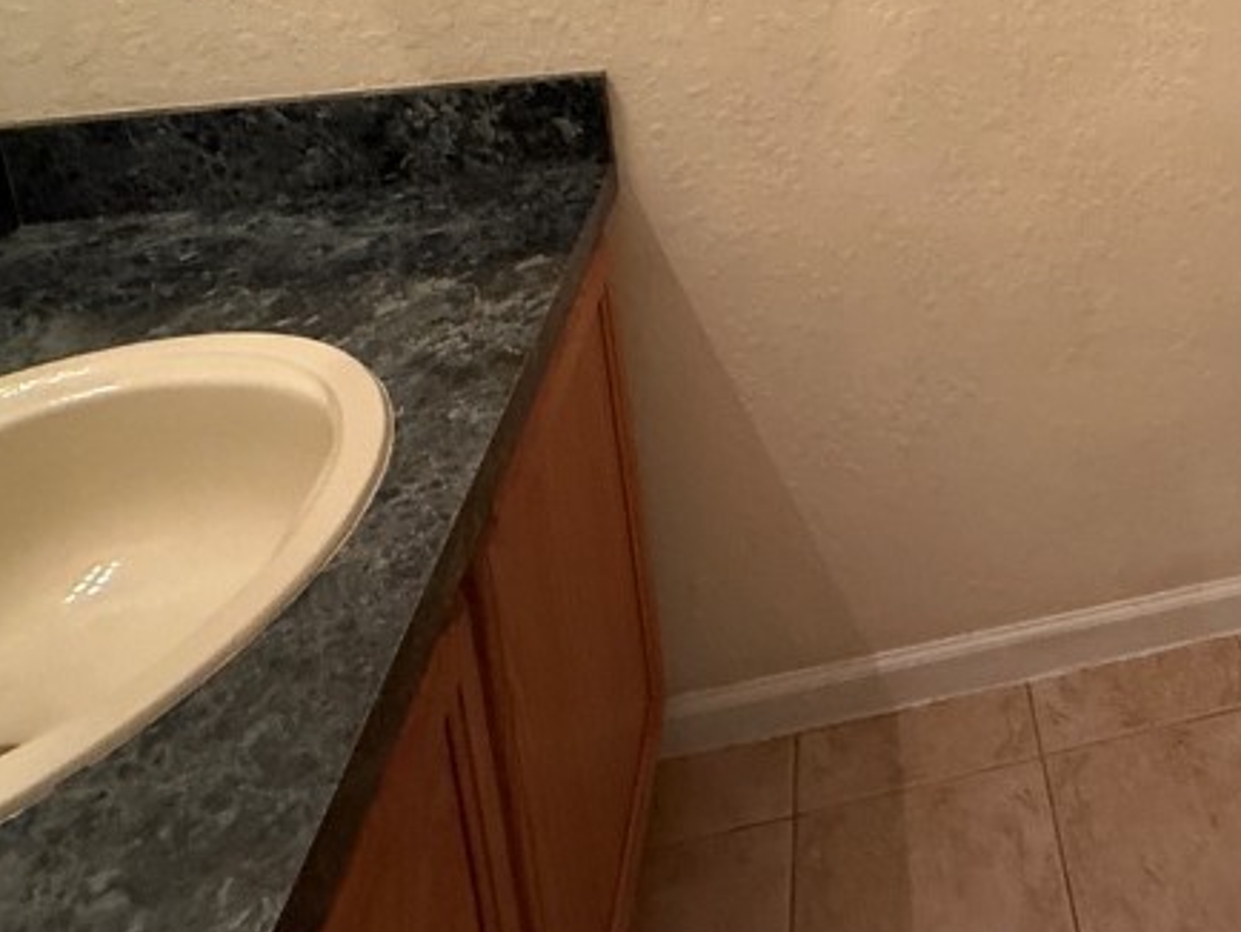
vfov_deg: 37.5
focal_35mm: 33
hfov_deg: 48.2
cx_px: 1164
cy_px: -37
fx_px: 1184
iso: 400
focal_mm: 2.22
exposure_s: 1/60
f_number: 2.2
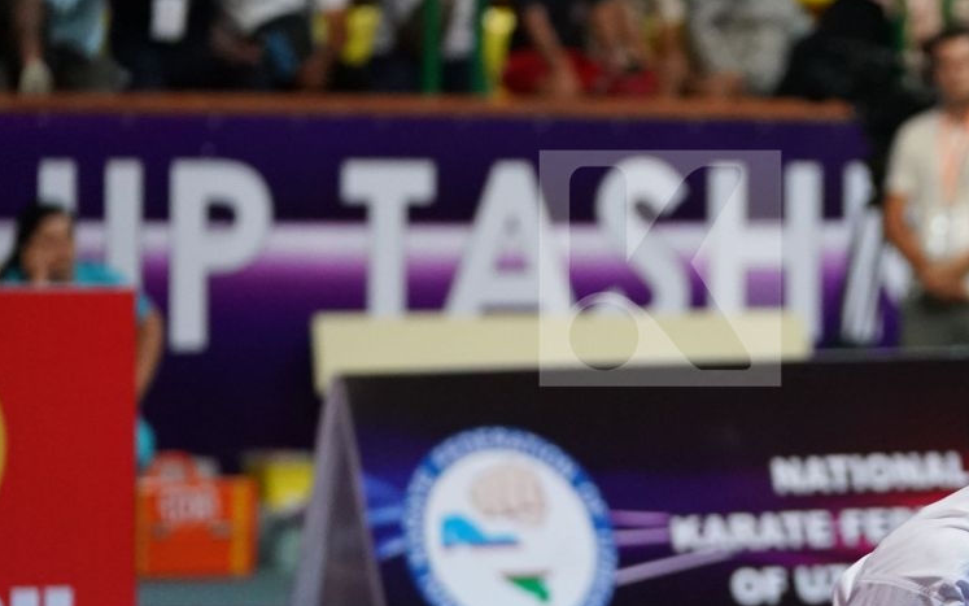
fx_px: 6814
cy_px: 269
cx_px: 1100
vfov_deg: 5.1
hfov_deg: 8.1
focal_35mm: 258
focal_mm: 105
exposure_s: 1/1000
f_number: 2.8
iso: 5000
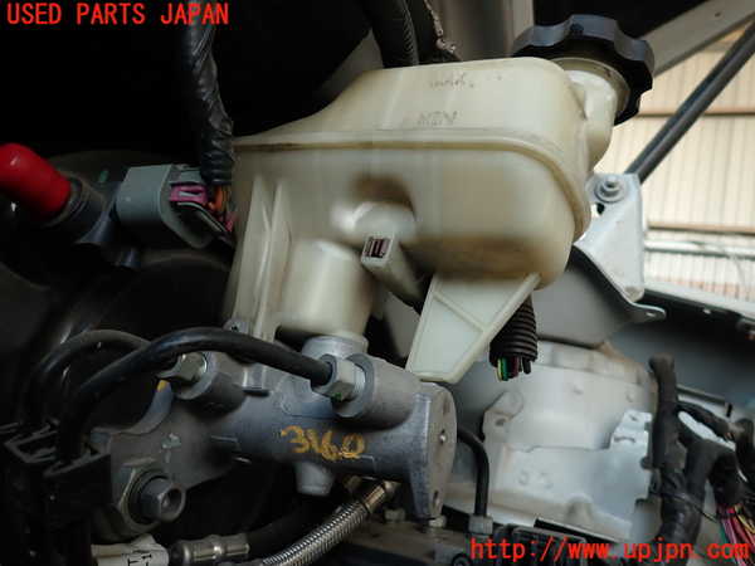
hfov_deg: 69.4
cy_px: 283
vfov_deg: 54.9
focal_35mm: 25
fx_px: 545
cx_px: 378
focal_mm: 4.5
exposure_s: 1/100
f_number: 2
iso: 100
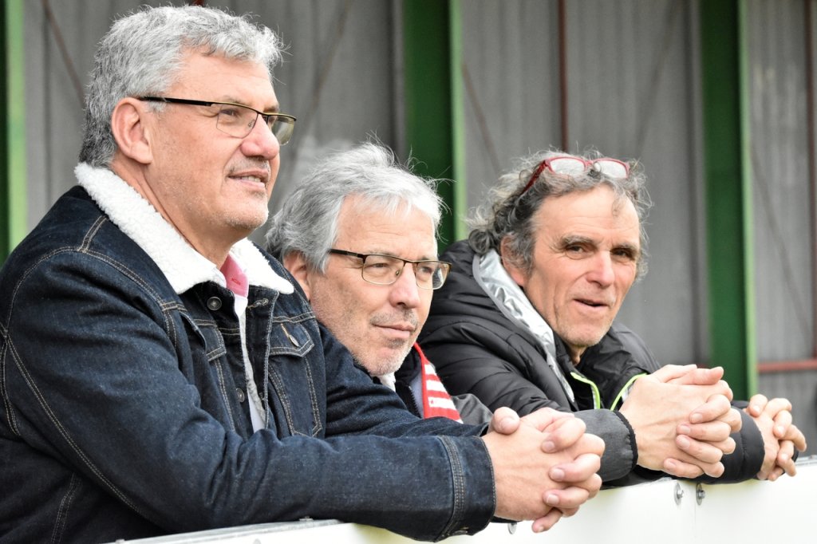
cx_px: 408
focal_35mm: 168
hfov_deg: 12.2
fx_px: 3811
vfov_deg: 8.2
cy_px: 272
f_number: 8
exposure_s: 1/1000
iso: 2800
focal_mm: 112
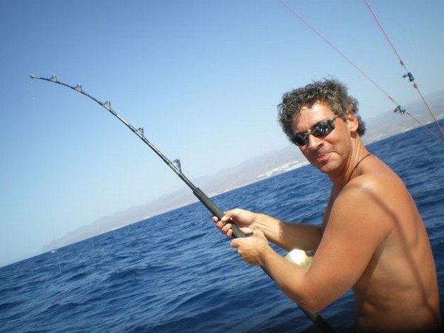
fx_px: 462
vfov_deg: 39.6
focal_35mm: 36
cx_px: 222
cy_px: 166
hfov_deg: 51.4
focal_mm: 6.3
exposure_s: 1/400
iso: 50
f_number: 4.6
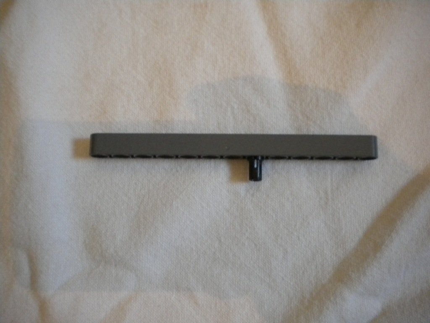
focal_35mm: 35
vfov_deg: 40.7
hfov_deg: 52.6
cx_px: 215
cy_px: 162
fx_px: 435
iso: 609
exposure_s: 1/66.2
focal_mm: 6.3
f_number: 3.1
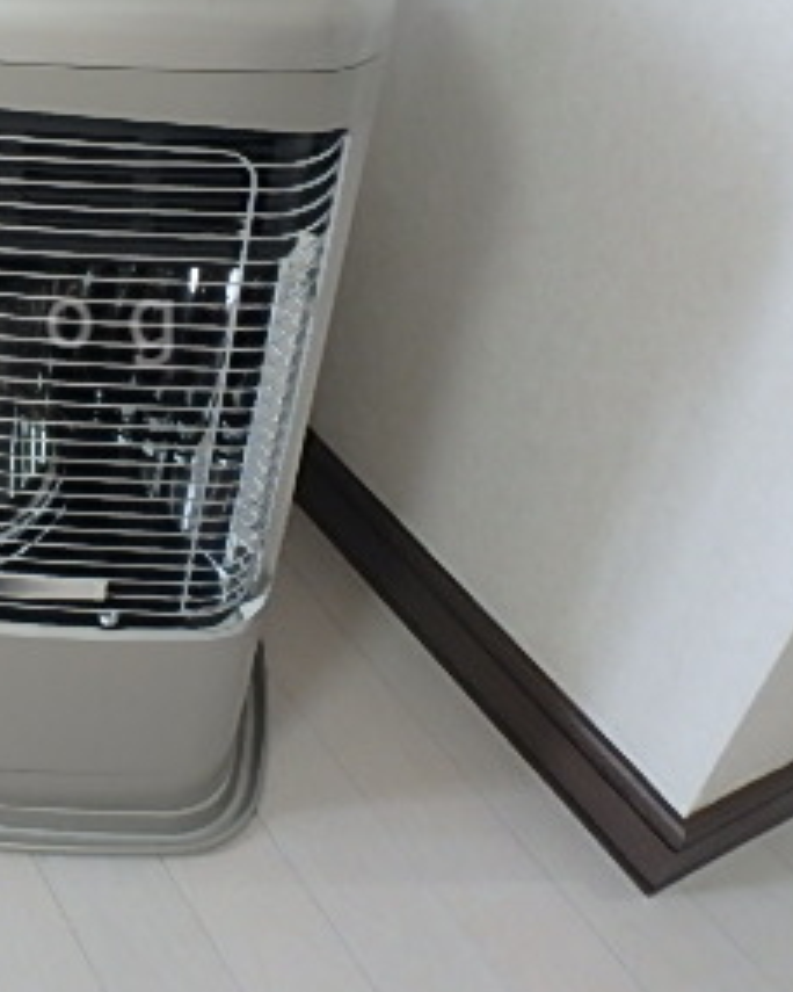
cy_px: 324
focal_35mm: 46
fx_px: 1350
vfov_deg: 39.8
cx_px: -45
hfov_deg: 29.9
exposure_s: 1/30
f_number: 3.5
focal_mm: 3.7
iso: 250
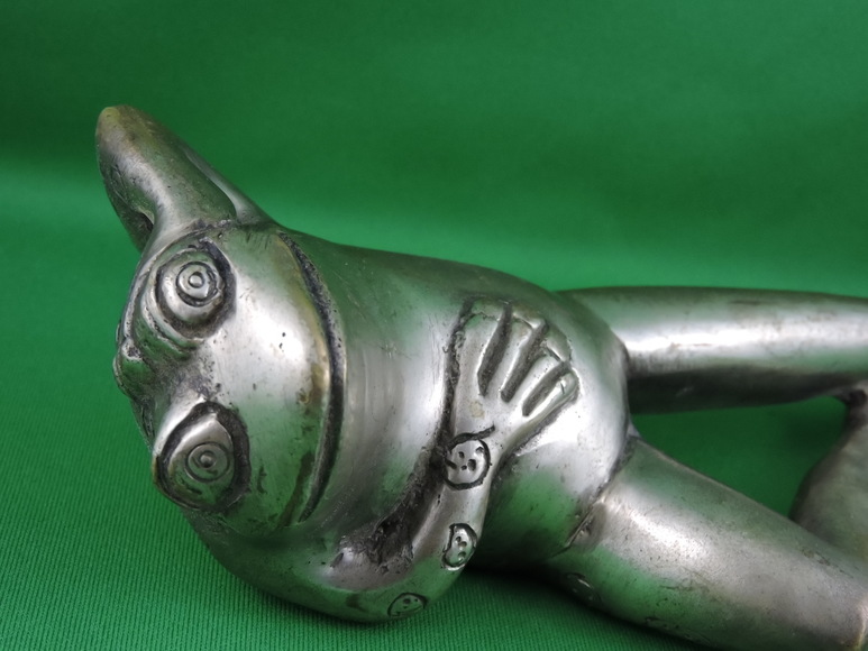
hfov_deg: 32.2
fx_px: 1505
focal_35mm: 60
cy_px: 326
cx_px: 434
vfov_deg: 24.4
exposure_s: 1/125
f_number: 4.2
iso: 450
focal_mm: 10.7
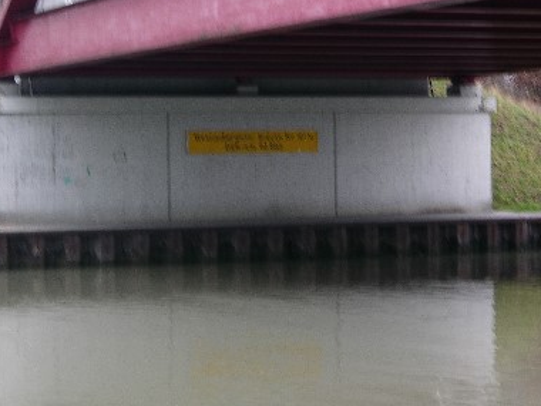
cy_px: 150
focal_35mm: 136
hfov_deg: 14.5
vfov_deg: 10.9
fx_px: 2125
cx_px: 300
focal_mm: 22.3
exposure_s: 1/10.1
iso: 50
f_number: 3.5
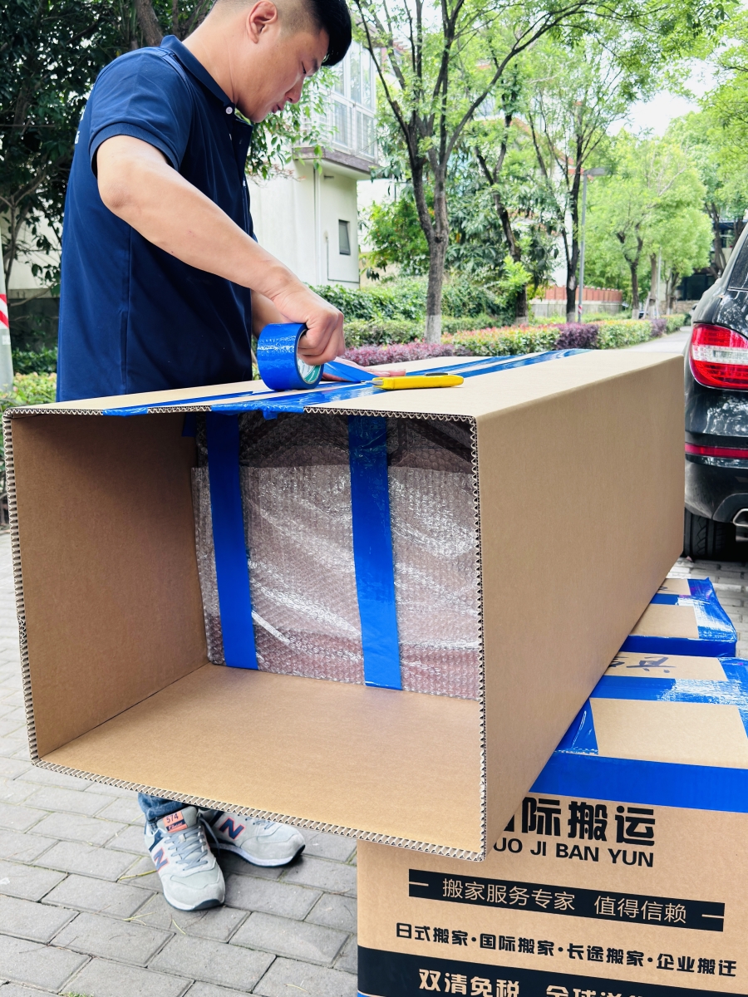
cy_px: 498
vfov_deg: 52.6
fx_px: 1008
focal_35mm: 35
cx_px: 374
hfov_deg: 40.7
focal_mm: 6.86
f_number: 1.78
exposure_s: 1/383
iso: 100
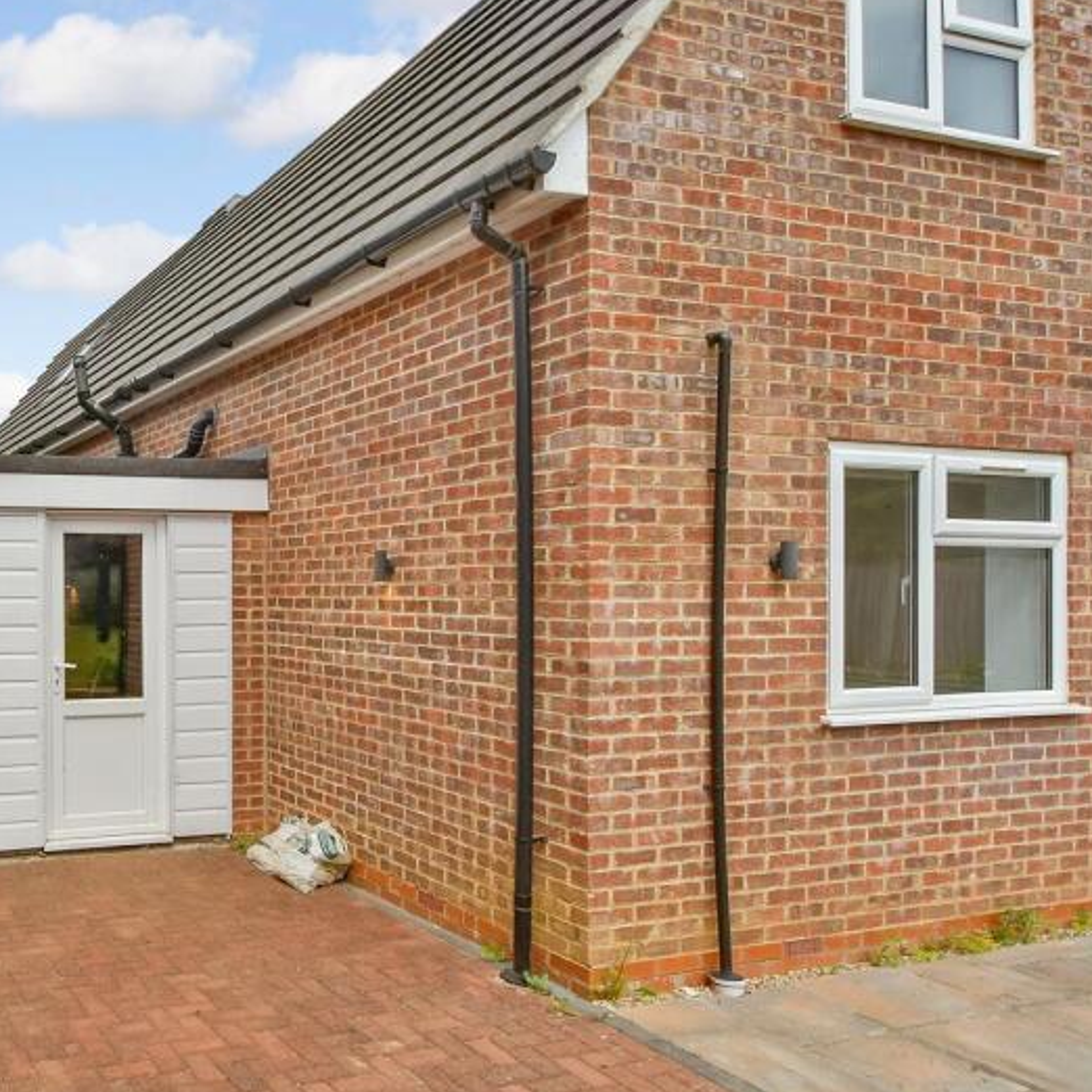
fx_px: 892
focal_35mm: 25
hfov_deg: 53.7
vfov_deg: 62.8
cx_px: 79
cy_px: 587
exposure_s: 1/500
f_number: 11
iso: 800
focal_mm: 10
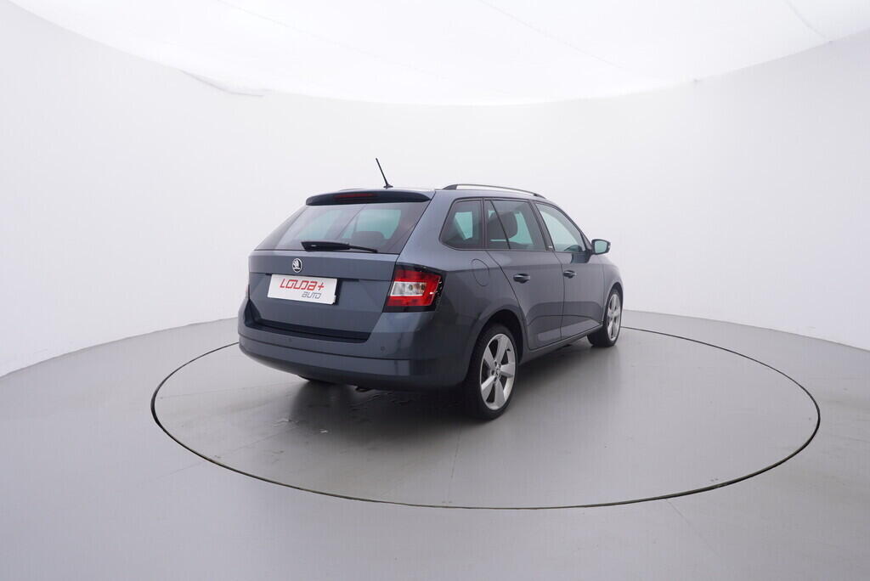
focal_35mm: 22
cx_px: 435
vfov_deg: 56.2
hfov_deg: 77.3
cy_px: 290
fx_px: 544
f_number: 5
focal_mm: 15
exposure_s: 1/80
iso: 200
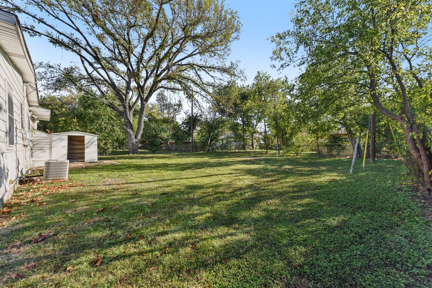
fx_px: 168
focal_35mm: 14
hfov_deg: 104.2
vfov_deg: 81.2
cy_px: 144
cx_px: 216
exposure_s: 1/320
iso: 400
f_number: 8
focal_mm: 14
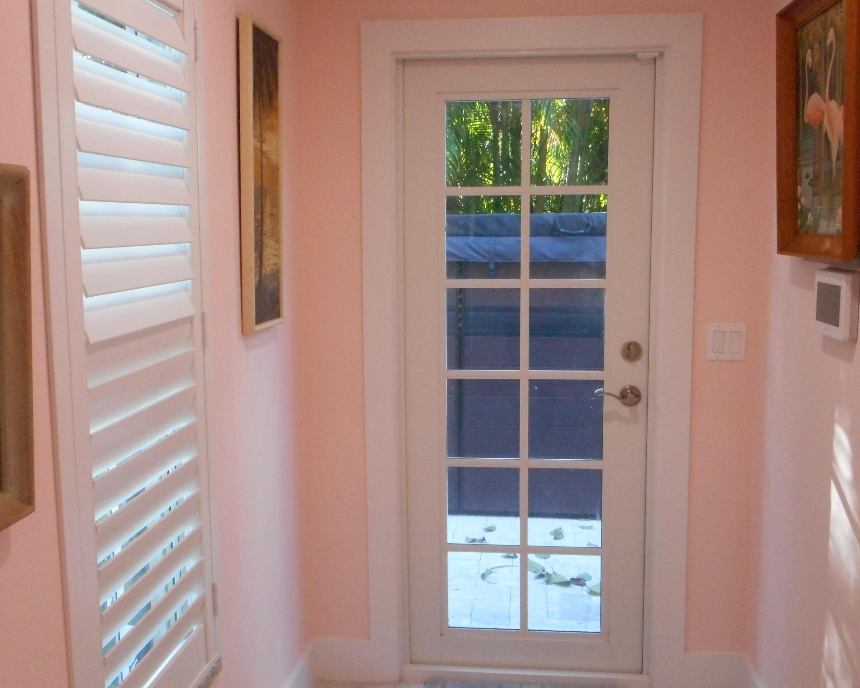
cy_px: 344
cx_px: 432
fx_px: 916
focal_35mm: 36
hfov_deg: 50.3
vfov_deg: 41.2
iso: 800
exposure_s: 1/50
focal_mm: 6
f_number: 4.2
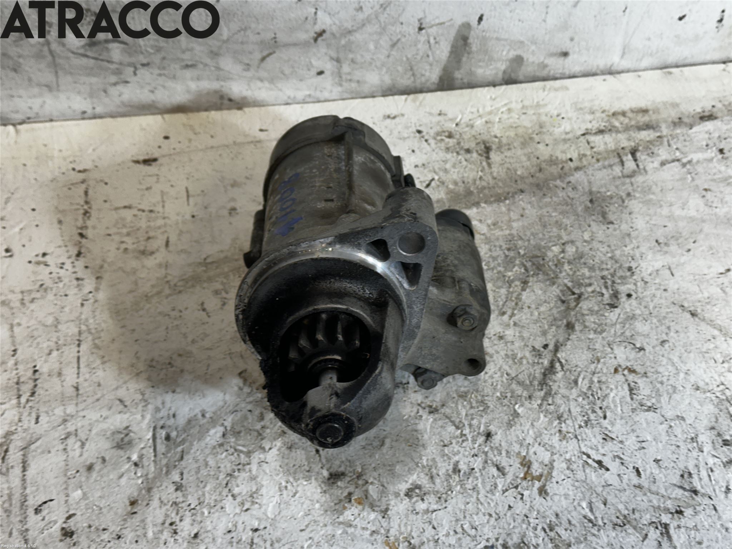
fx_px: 1015
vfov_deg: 30.3
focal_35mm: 48
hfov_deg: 39.7
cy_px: 274
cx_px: 366
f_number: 1.78
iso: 125
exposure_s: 1/50
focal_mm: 6.86
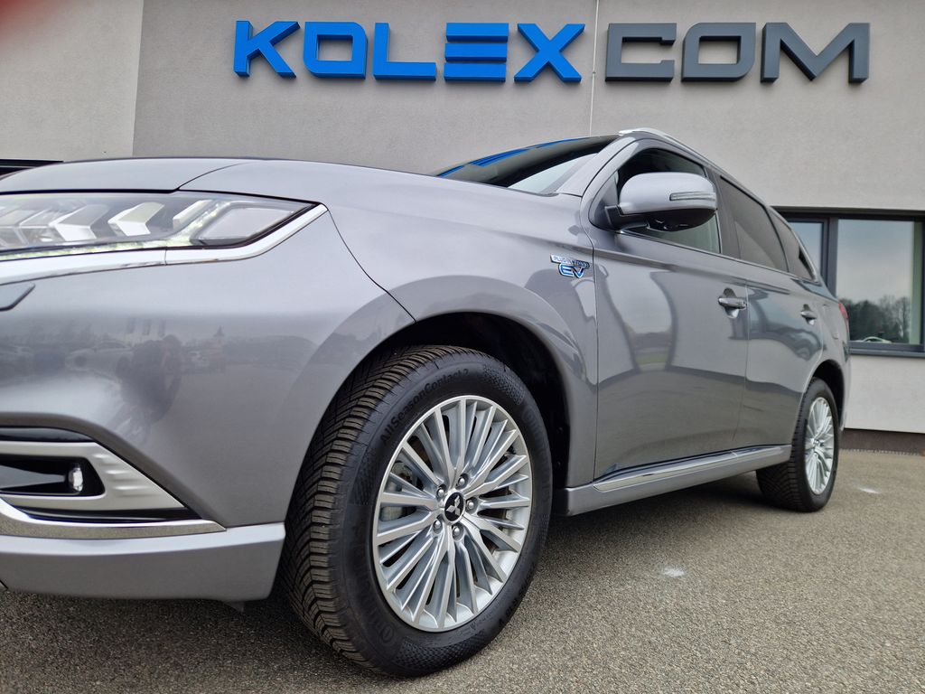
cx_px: 462
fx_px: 615
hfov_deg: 73.9
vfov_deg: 58.9
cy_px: 347
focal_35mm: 23
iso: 50
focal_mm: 5.4
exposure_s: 1/477
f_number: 1.8
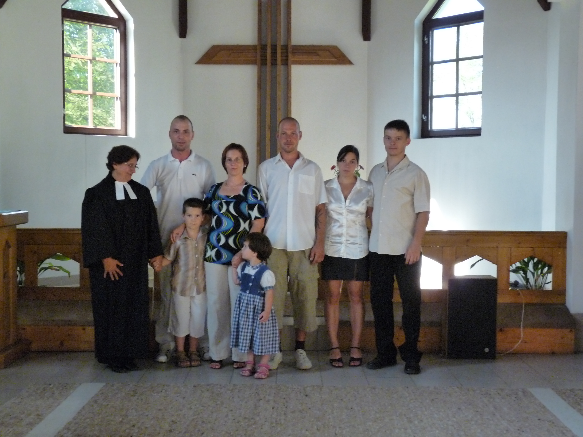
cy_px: 218
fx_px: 741
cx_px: 292
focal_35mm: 44
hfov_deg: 42.9
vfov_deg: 32.9
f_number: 3
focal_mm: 7.8
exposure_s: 1/50
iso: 800
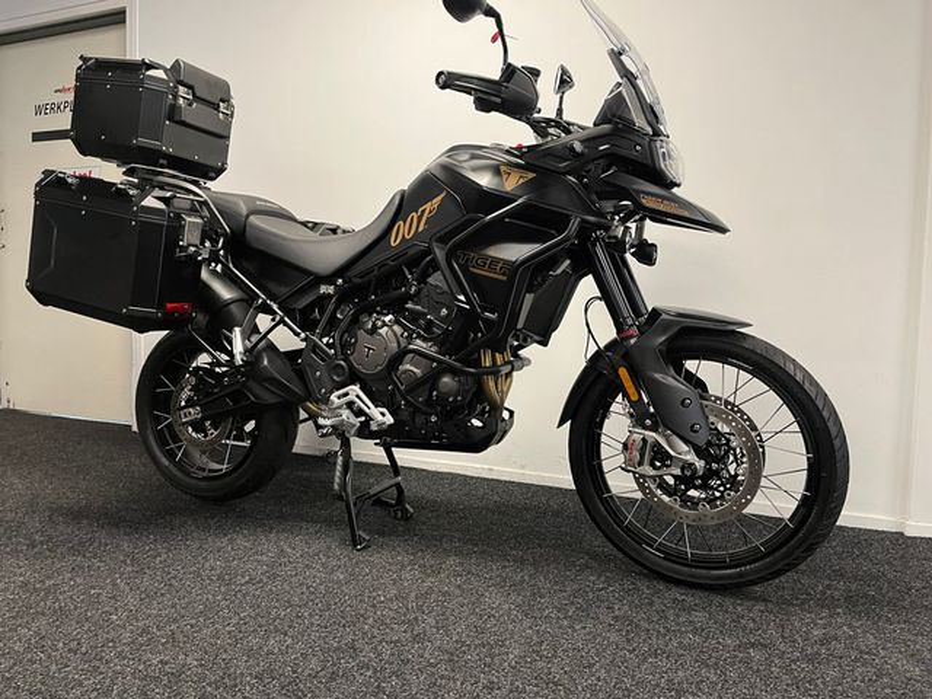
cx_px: 466
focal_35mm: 26
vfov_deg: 53.1
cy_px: 350
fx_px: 700
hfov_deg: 67.3
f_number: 1.6
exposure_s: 1/50
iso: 125
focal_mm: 5.1
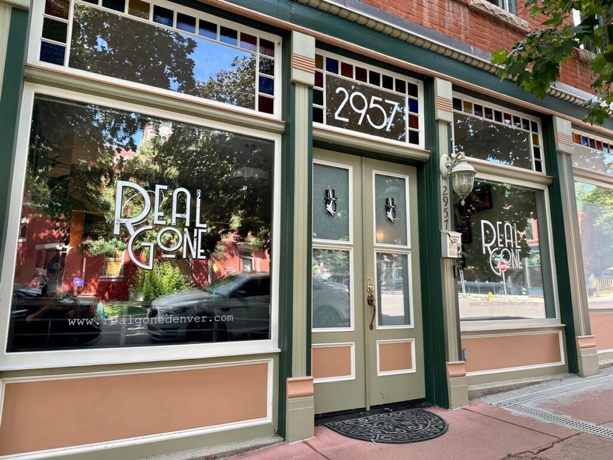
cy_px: 230
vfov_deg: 56.8
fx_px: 425
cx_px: 306
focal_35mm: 24
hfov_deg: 71.6
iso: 64
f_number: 1.78
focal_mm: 6.86
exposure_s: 1/134
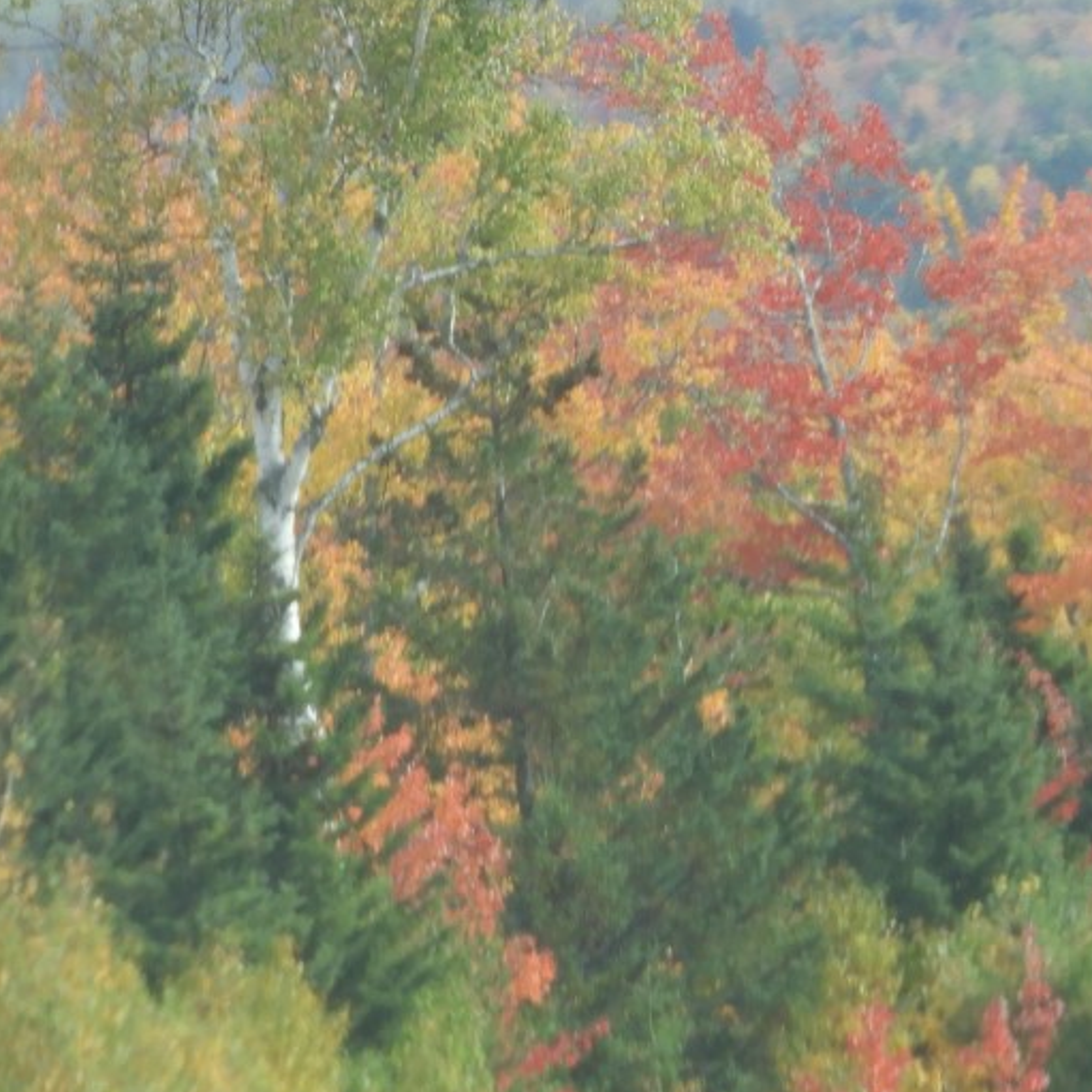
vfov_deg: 2.3
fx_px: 26661
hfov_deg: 2.3
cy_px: 1039
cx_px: 1496
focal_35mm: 747
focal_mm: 53.7
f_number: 5.5
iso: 100
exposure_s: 1/125
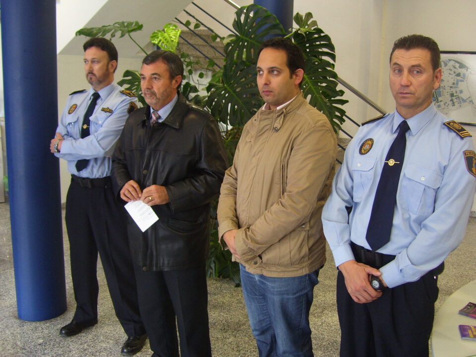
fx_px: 509
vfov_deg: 38.7
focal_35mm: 37
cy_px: 178
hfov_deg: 50.1
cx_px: 238
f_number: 2.7
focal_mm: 6
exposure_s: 1/8
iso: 160
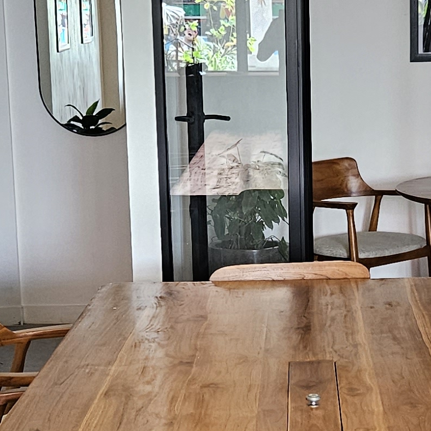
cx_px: 279
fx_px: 1451
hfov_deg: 16.9
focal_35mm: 103
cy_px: 304
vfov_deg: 16.8
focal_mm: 5.4
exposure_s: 1/100
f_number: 1.8
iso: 200
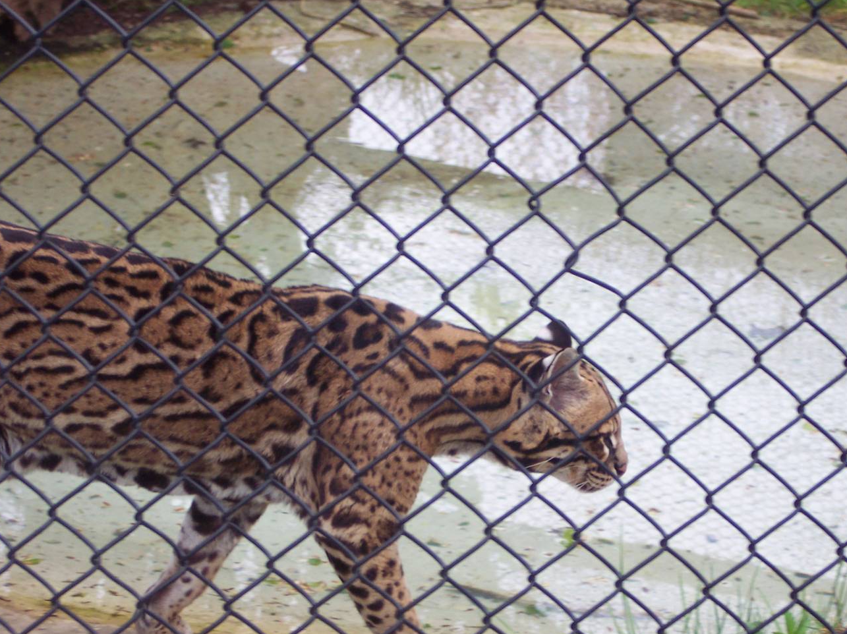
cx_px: 518
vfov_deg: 10.4
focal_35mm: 142
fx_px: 3472
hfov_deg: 13.9
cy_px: 351
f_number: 4.8
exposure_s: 1/125
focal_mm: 24
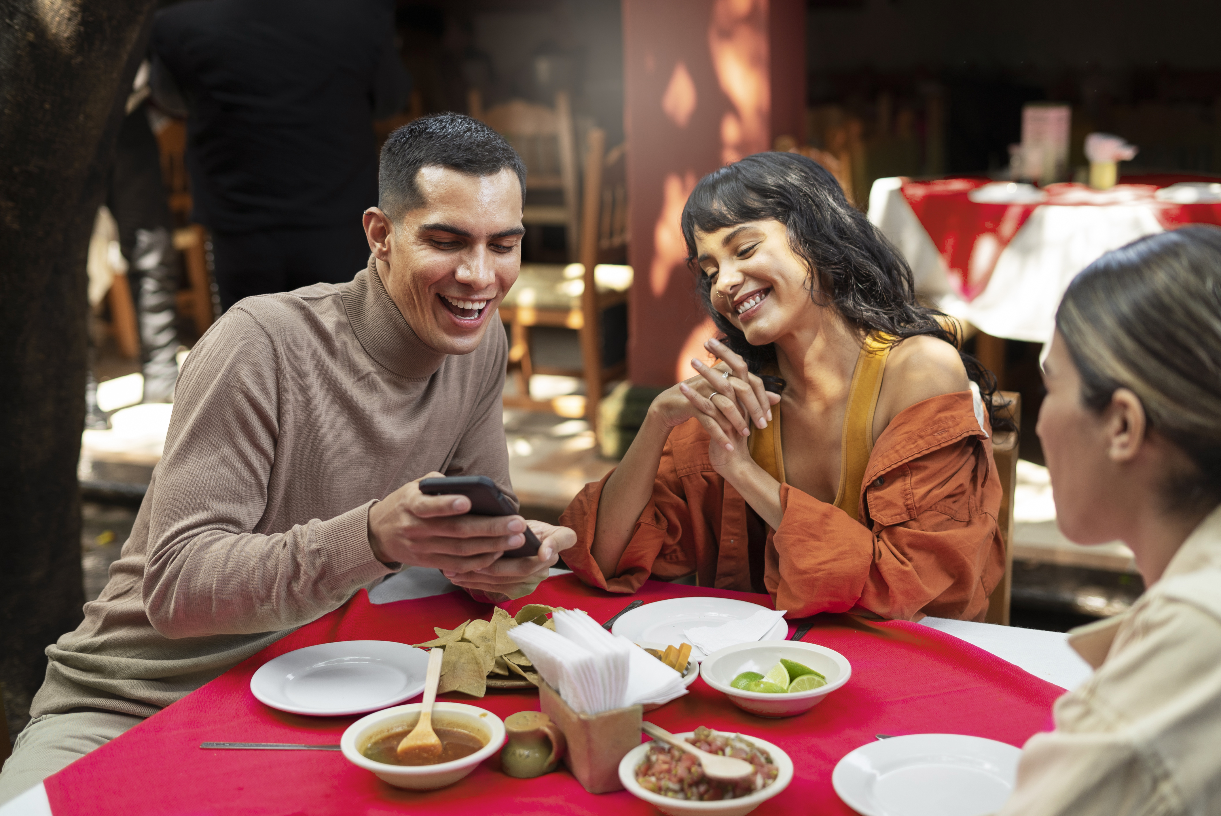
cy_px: 408
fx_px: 1697
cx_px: 610
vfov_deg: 27.0
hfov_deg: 39.6
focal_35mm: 50
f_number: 2.5
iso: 250
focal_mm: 50
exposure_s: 1/200
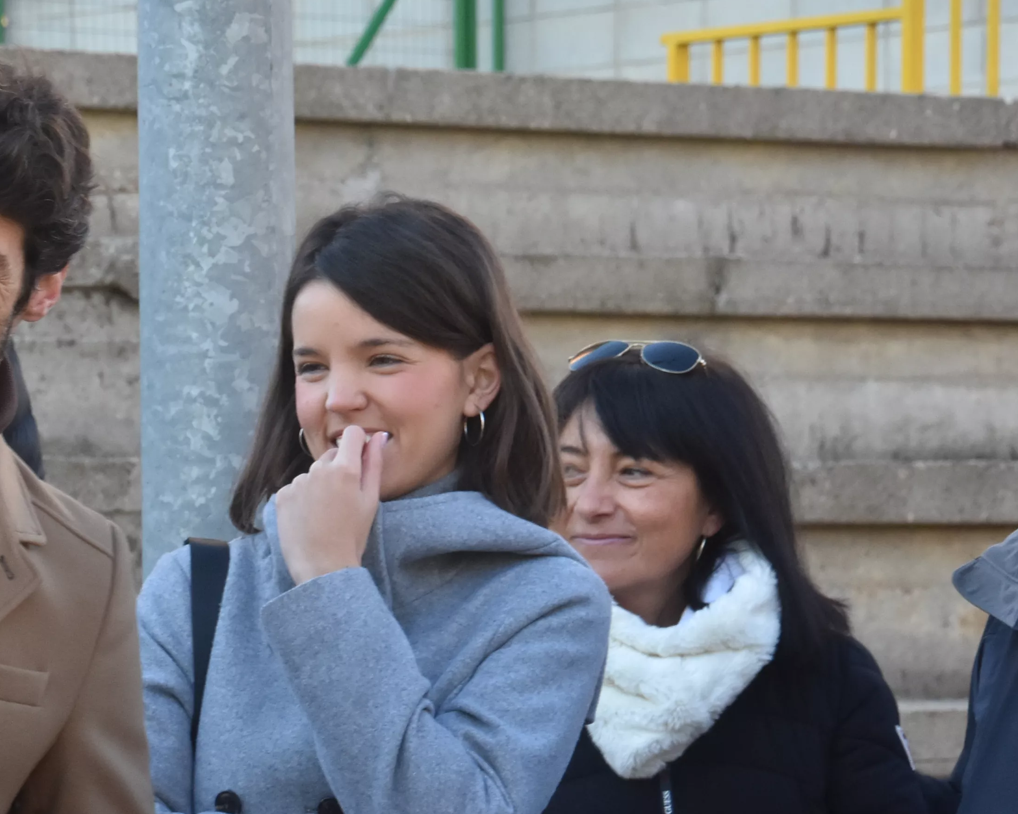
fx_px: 6779
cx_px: 90
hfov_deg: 8.6
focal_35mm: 225
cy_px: 557
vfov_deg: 6.9
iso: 800
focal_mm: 78
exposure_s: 1/250
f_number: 8
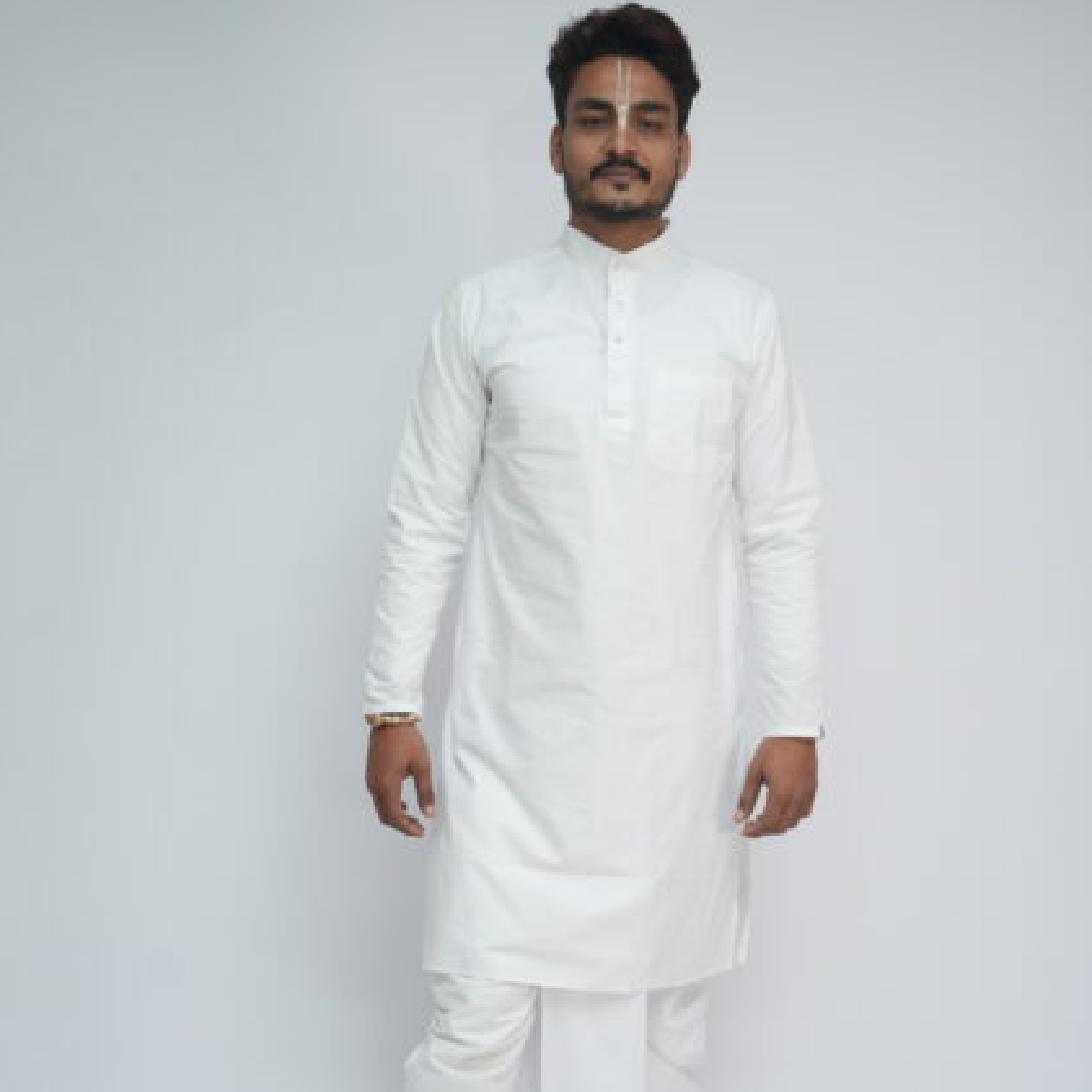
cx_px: 543
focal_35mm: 52
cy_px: 715
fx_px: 1856
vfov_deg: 32.6
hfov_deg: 32.8
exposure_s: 1/100
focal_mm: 40
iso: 640
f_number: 4
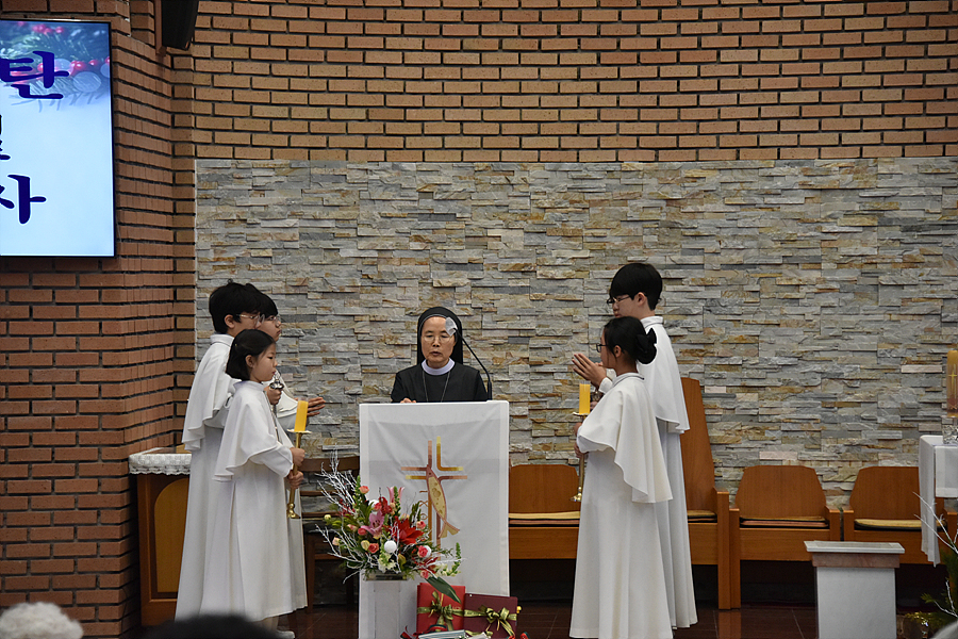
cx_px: 479
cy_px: 320
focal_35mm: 145
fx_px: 3858
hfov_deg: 14.2
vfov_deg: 9.5
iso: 3200
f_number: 5.6
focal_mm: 145
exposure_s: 1/125
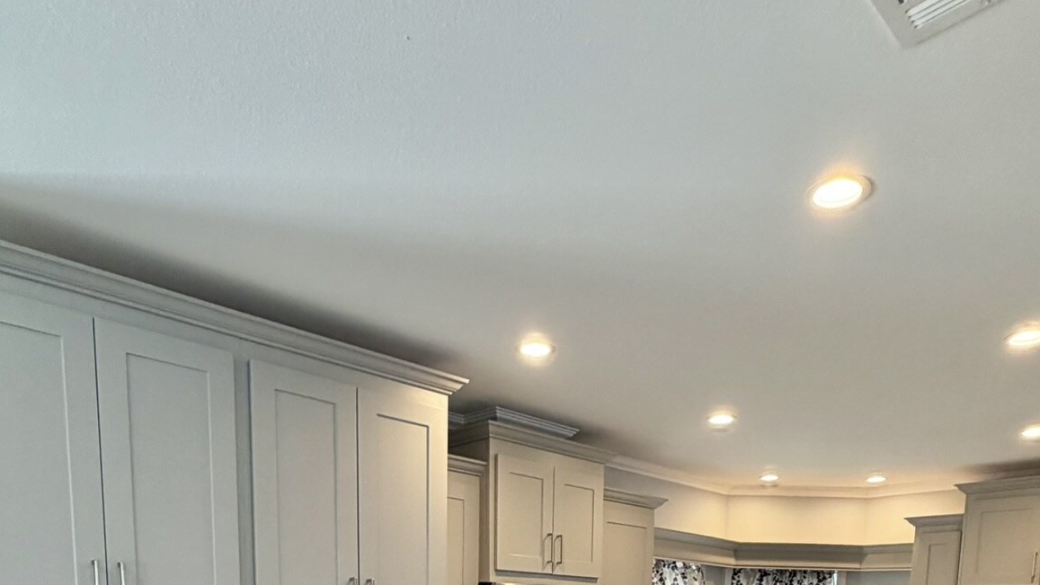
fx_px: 745
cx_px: 533
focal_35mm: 27
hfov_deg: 69.8
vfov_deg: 34.0
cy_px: 714
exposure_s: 1/120
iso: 200
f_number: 2.2
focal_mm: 2.22
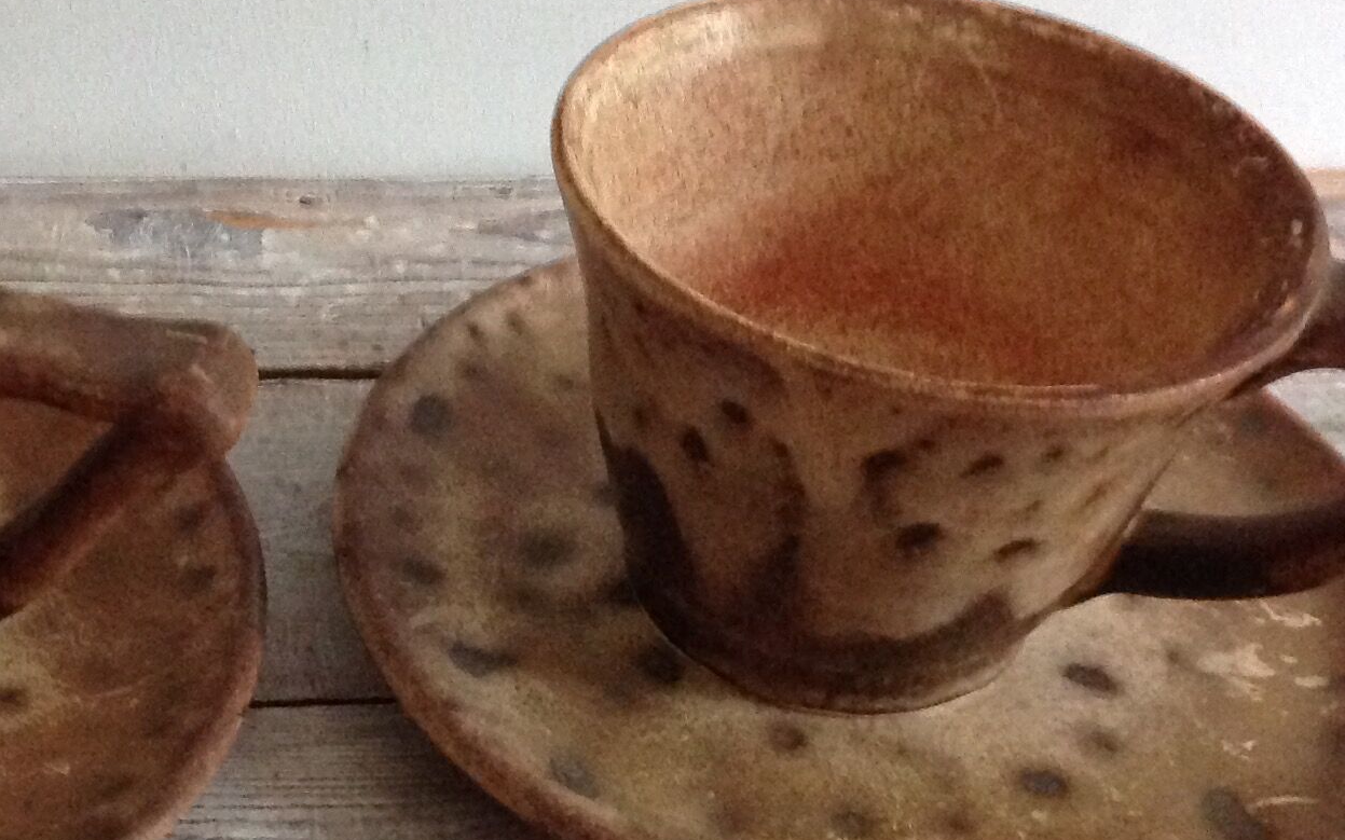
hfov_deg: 26.5
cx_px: 344
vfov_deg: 16.9
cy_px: 519
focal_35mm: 77
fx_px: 2822
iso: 500
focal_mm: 4.28
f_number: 2.4
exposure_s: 1/15
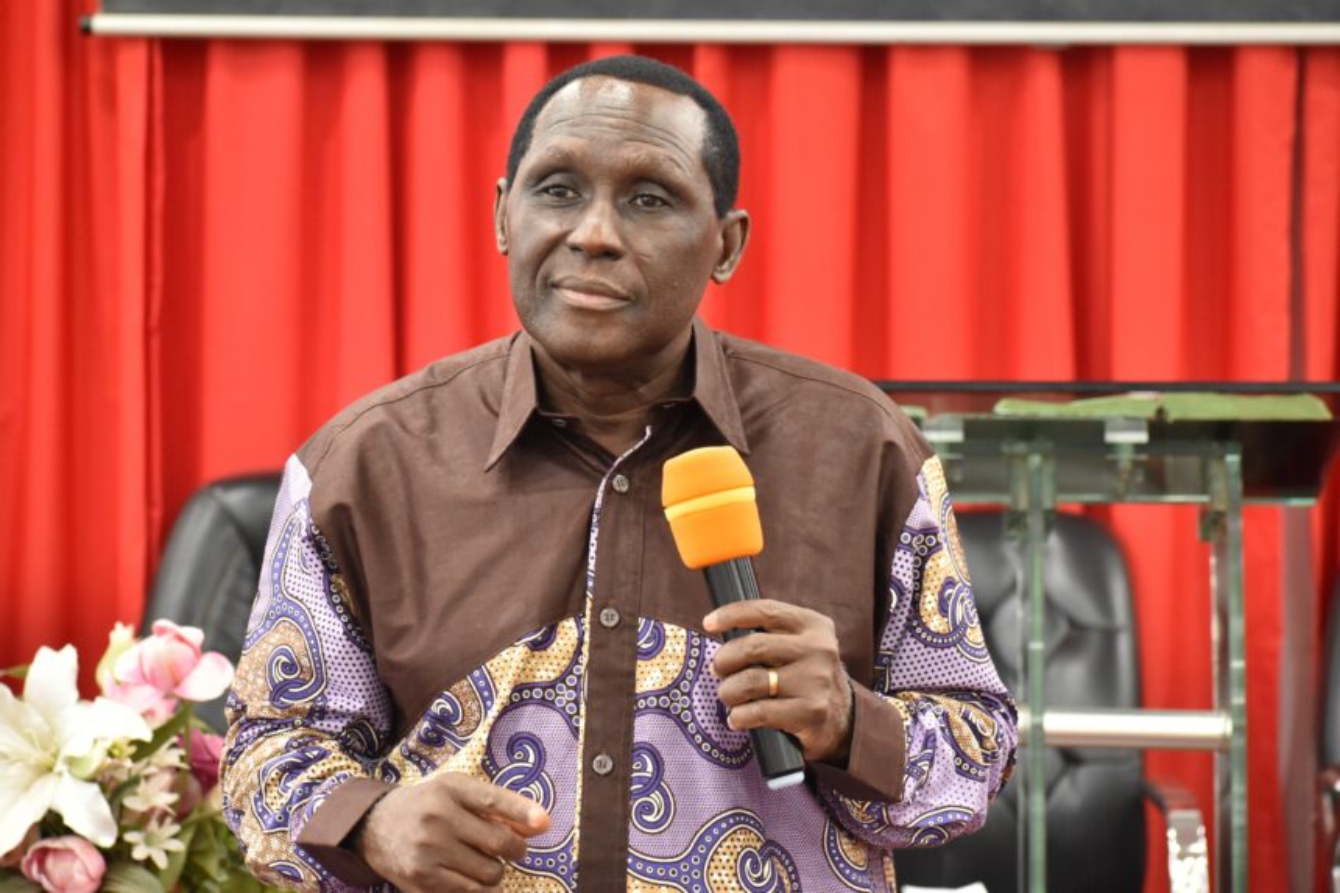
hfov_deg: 14.4
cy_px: 446
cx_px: 670
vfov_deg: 9.6
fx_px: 5303
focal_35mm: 142
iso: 1600
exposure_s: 1/60
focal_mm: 95
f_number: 4.8
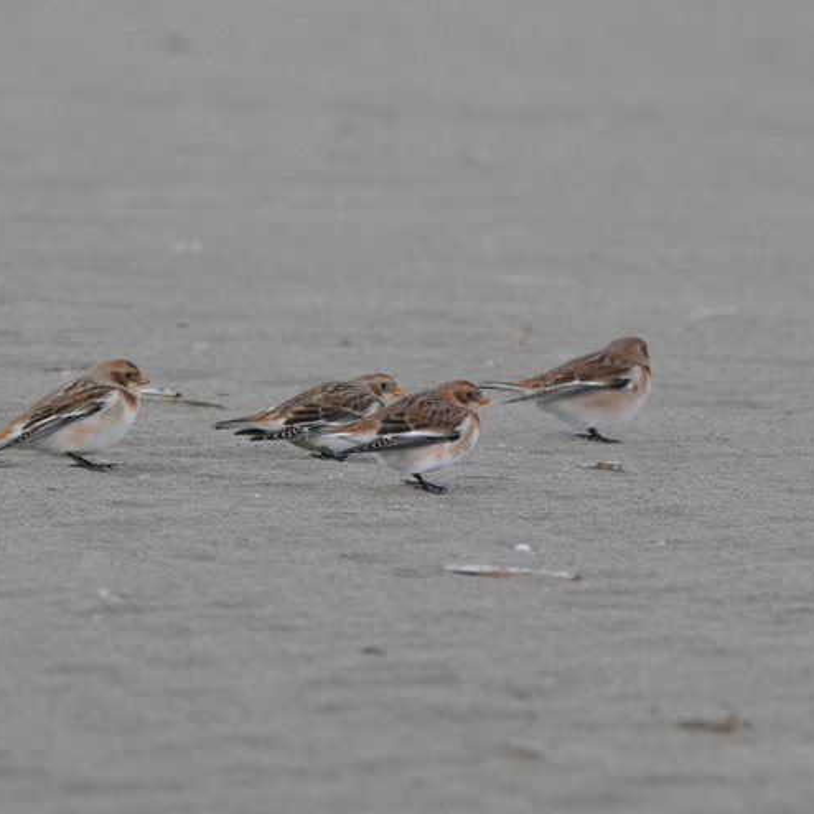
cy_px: 437
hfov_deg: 1.4
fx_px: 32963
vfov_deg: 1.4
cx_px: 321
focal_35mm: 1239
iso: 3200
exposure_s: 1/1000
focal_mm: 600
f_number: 11
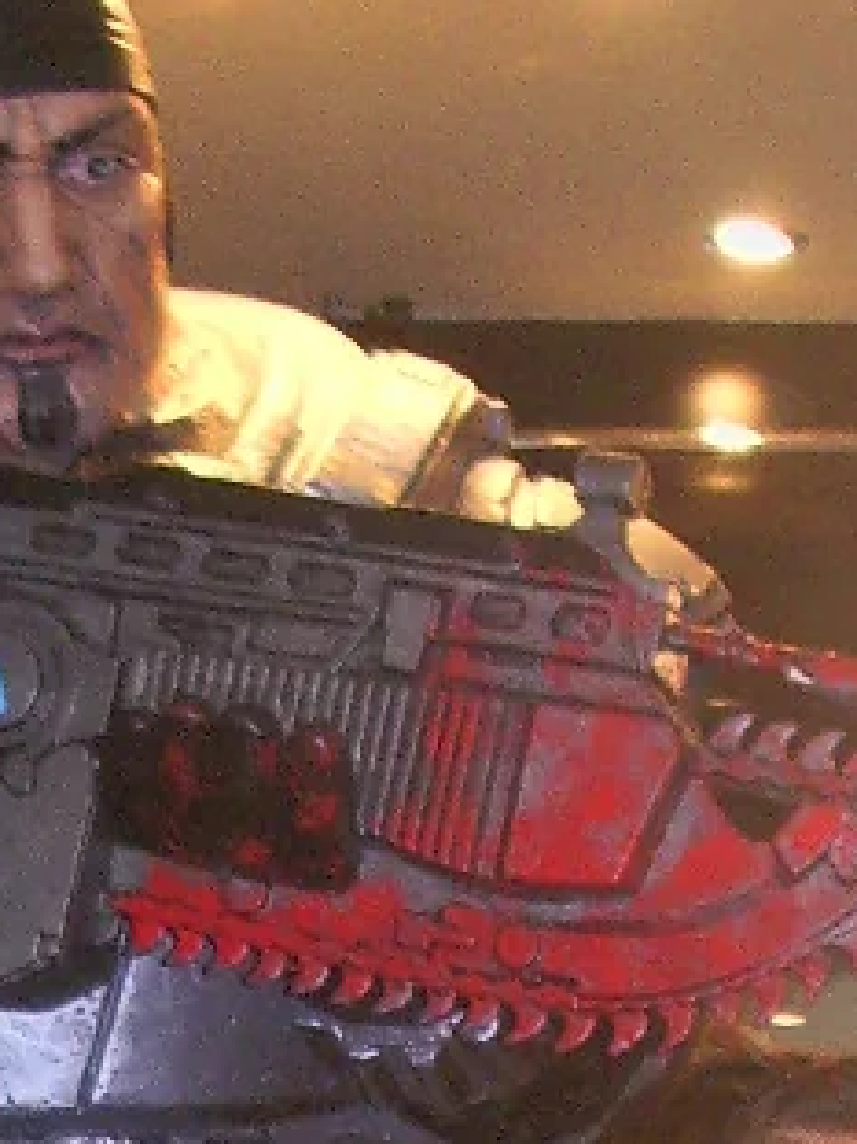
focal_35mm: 144
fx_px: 4757
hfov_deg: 10.2
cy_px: 1703
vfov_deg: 13.0
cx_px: -18
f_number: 2.6
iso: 200
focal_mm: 5.8
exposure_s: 1/15
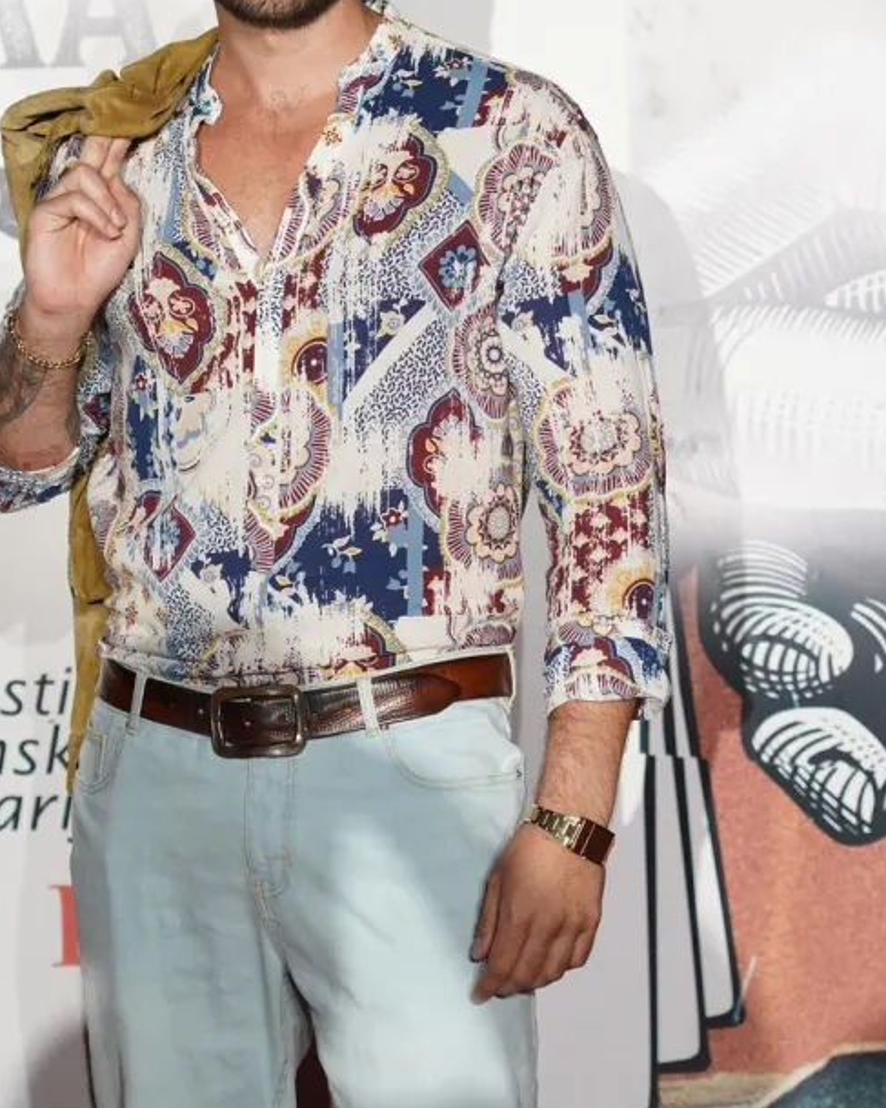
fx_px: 4721
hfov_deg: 10.7
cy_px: 306
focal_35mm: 144
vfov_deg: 13.3
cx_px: 277
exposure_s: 1/500
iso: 3200
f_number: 4
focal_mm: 82
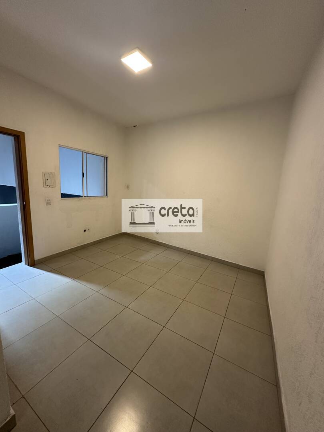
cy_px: 216
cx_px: 162
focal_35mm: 14
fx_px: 175
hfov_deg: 85.7
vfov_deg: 102.1
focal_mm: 2.22
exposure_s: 1/60
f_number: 2.2
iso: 200
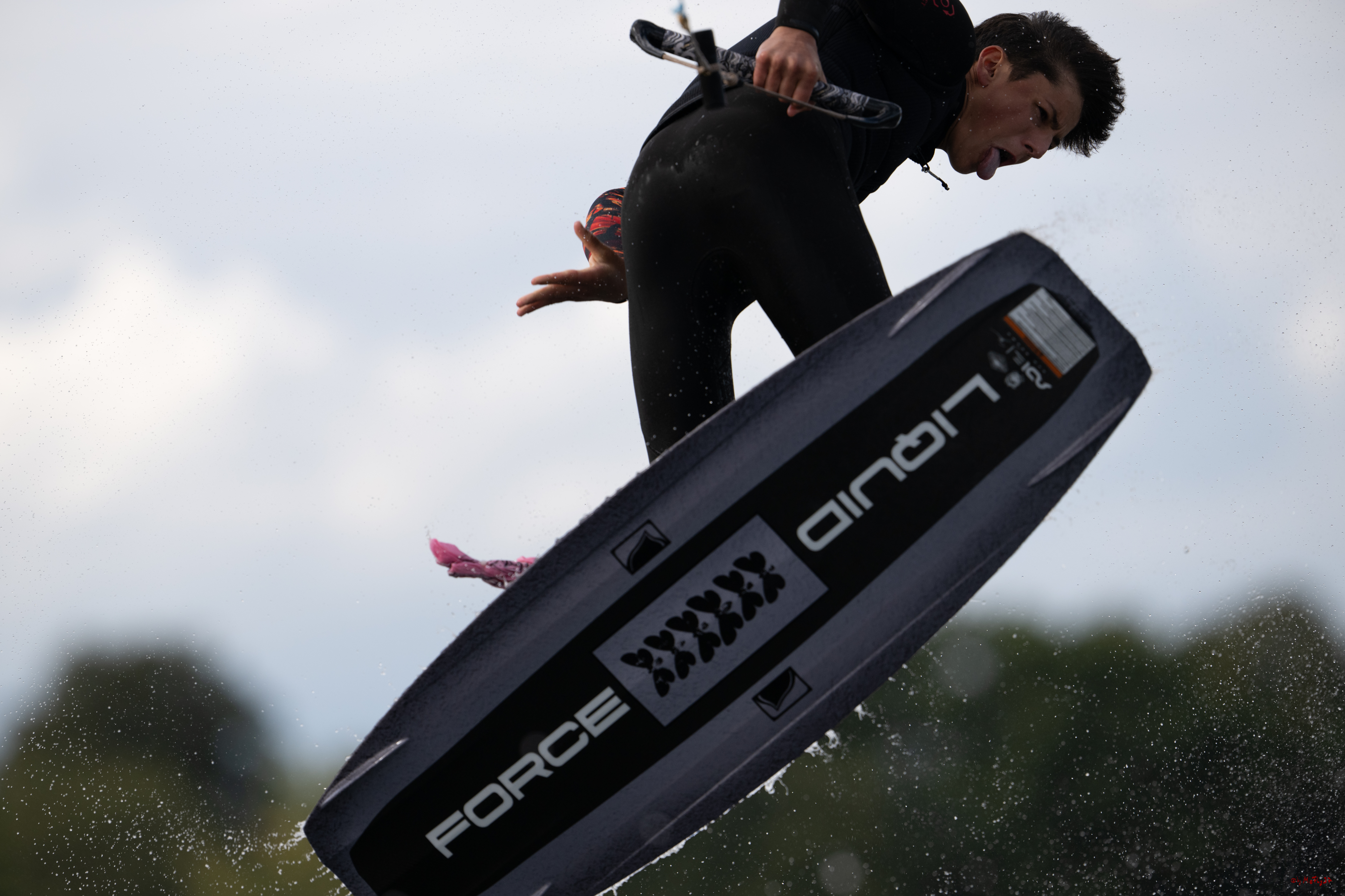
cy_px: 448
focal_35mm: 400
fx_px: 14943
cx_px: 672
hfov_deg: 5.2
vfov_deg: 3.4
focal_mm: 400
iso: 320
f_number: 4.5
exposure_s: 1/2500
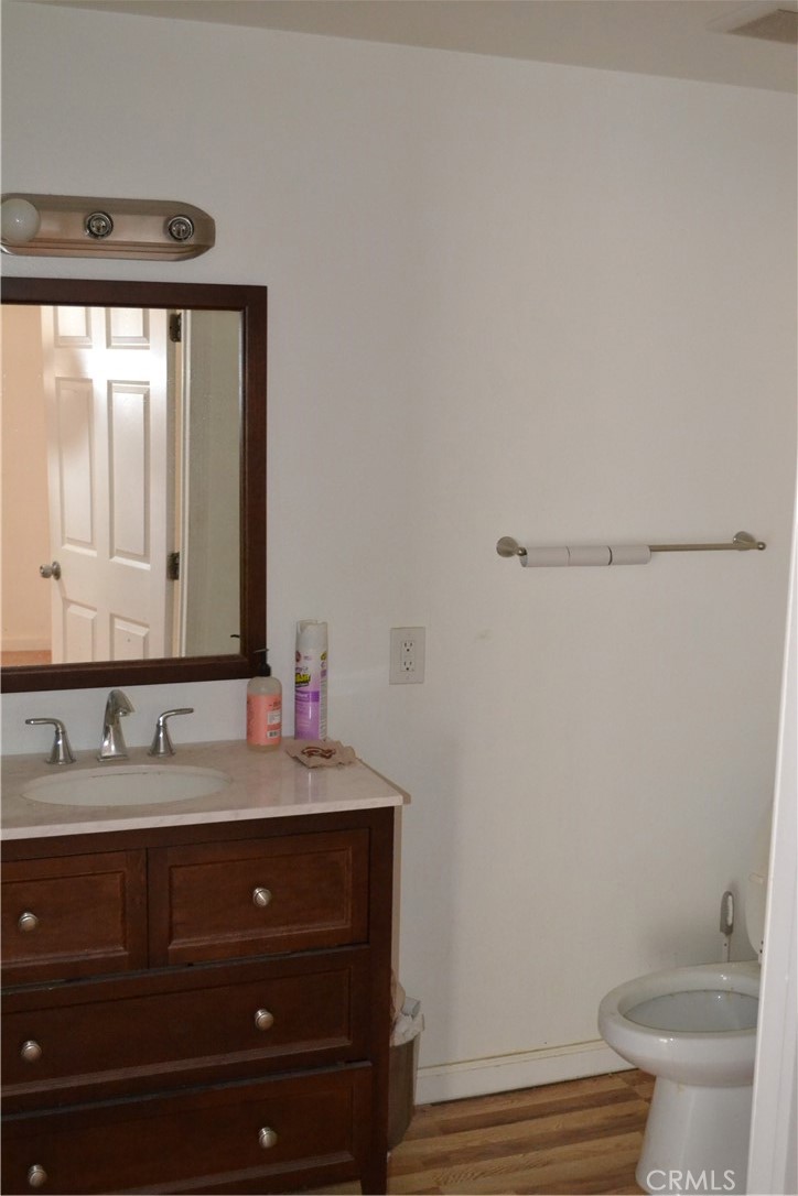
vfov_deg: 49.6
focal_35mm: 39
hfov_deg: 34.2
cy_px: 598
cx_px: 399
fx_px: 1297
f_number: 4.2
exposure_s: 1/60
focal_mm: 26
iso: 3200
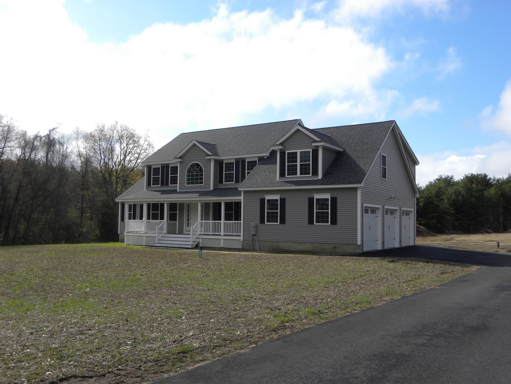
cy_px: 192
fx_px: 487
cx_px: 256
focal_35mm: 33
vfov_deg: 42.9
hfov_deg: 55.4
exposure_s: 1/437
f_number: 5
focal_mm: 5.9
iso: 64
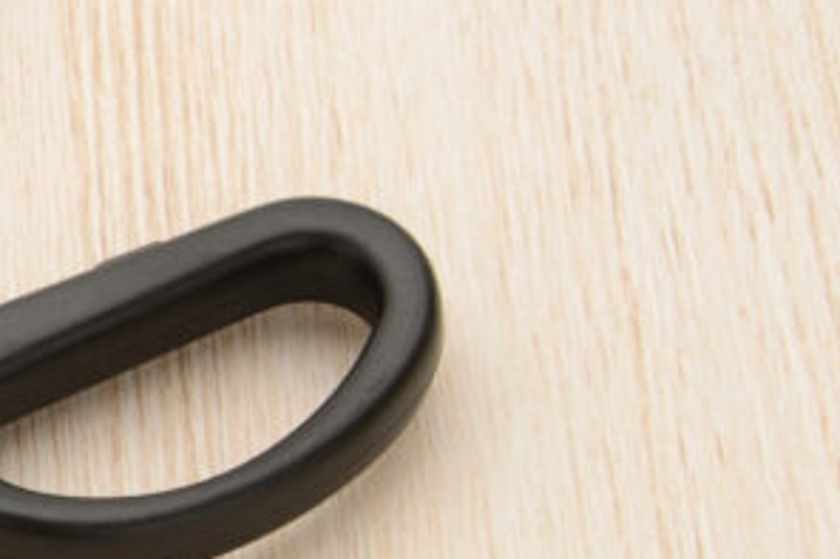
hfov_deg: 5.8
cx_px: -783
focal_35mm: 349
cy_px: 663
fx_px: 8138
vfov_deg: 3.9
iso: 160
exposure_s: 1/60
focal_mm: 90
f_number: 18
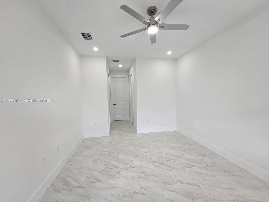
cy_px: 101
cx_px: 134
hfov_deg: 106.2
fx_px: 101
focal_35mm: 13
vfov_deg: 89.9
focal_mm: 2.2
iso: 50
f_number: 2.2
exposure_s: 1/60
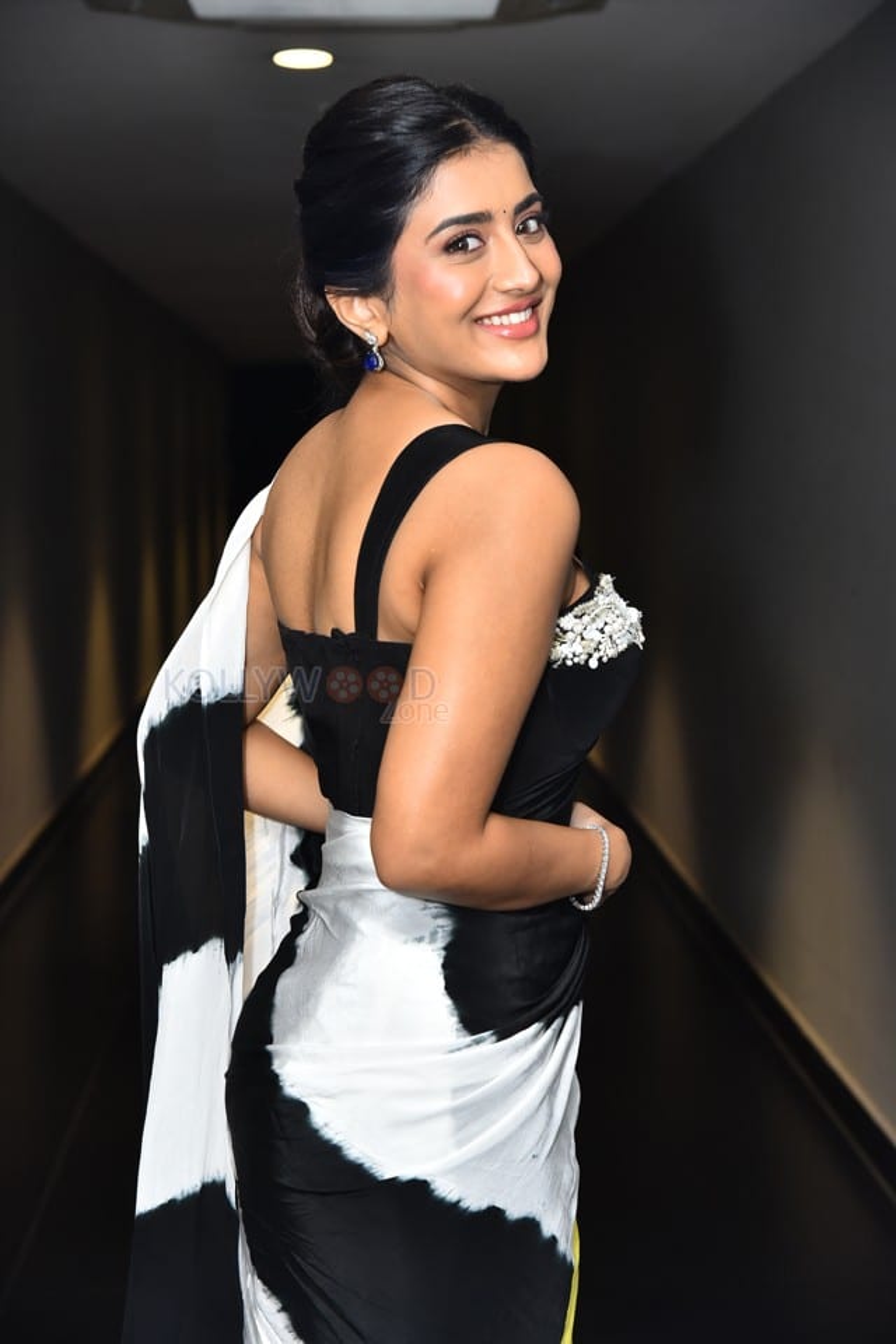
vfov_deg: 26.0
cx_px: 448
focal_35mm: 78
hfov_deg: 17.5
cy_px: 672
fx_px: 2912
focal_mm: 78
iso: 1600
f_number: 5
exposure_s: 1/125
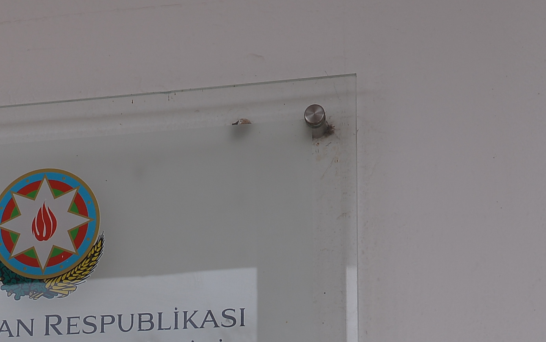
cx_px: 139
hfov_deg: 23.8
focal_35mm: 86
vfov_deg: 14.3
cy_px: 495
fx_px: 1280
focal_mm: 26
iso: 200
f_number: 5.6
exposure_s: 1/125
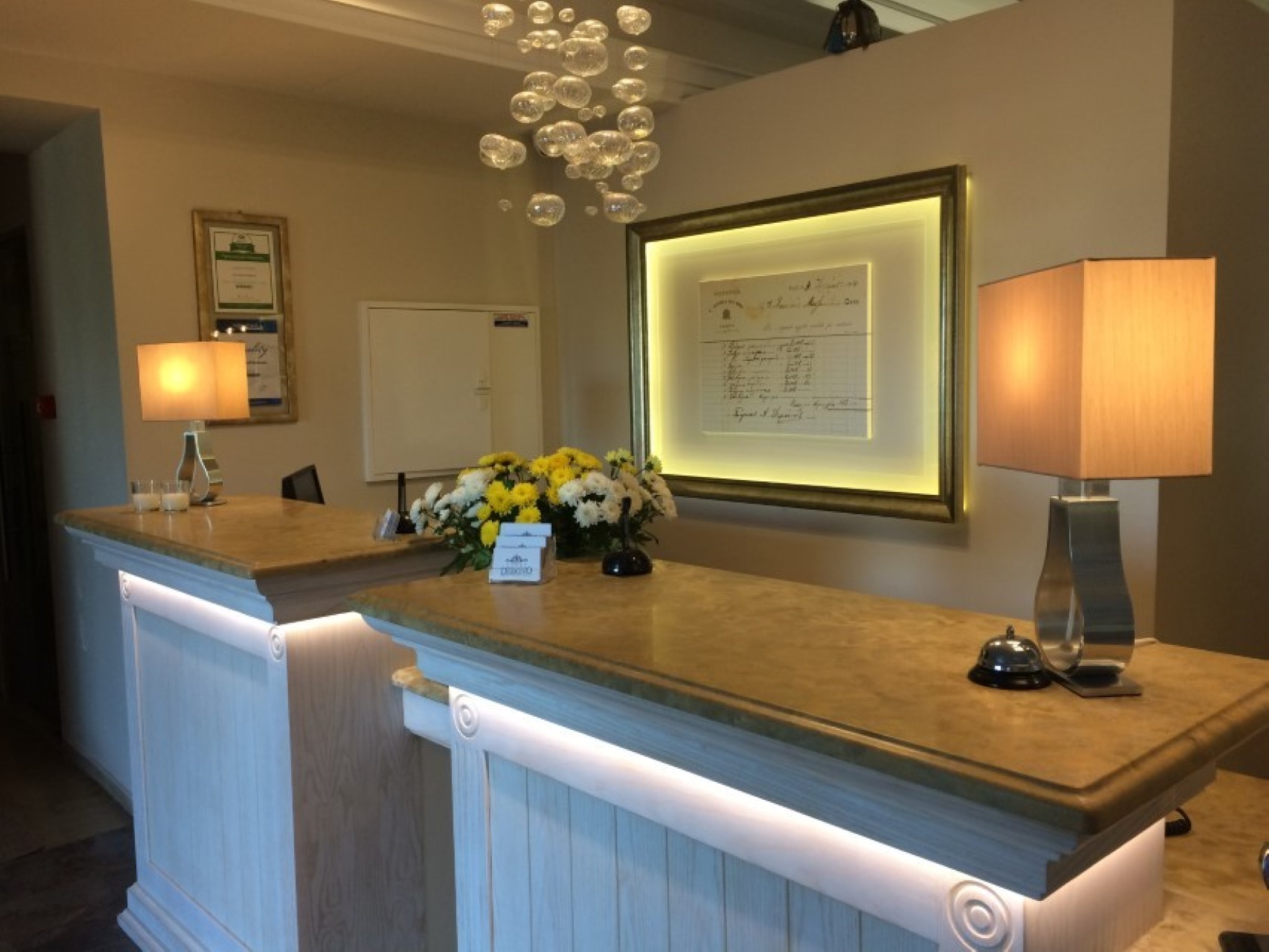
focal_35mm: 29
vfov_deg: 48.2
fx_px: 1063
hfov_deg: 61.7
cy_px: 476
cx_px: 634
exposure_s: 1/33
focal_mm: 4.15
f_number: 2.2
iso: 50
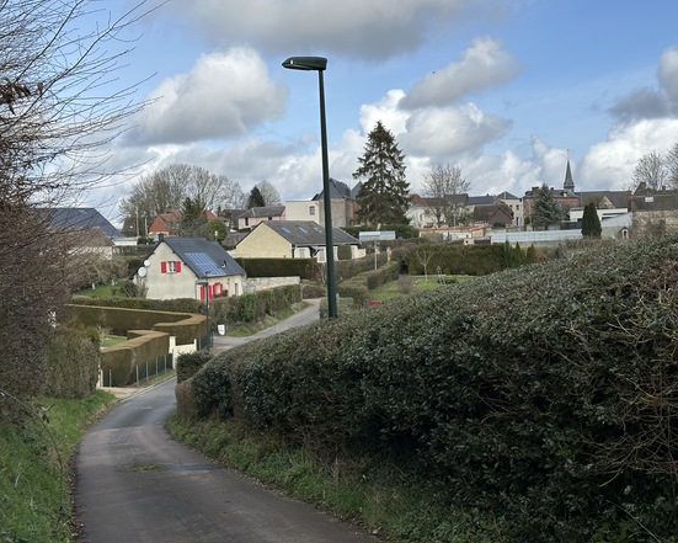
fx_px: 1024
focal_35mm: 51
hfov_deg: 36.6
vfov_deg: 29.7
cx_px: 367
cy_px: 267
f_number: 1.78
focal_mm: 6.86
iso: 64
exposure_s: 1/3367
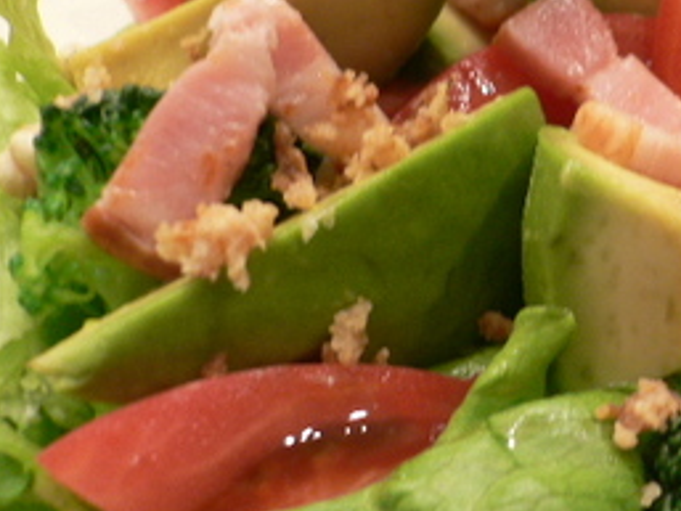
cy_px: 229
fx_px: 1338
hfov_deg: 27.2
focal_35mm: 68
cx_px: 652
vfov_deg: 21.6
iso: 100
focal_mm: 5.8
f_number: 2.8
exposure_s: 1/8
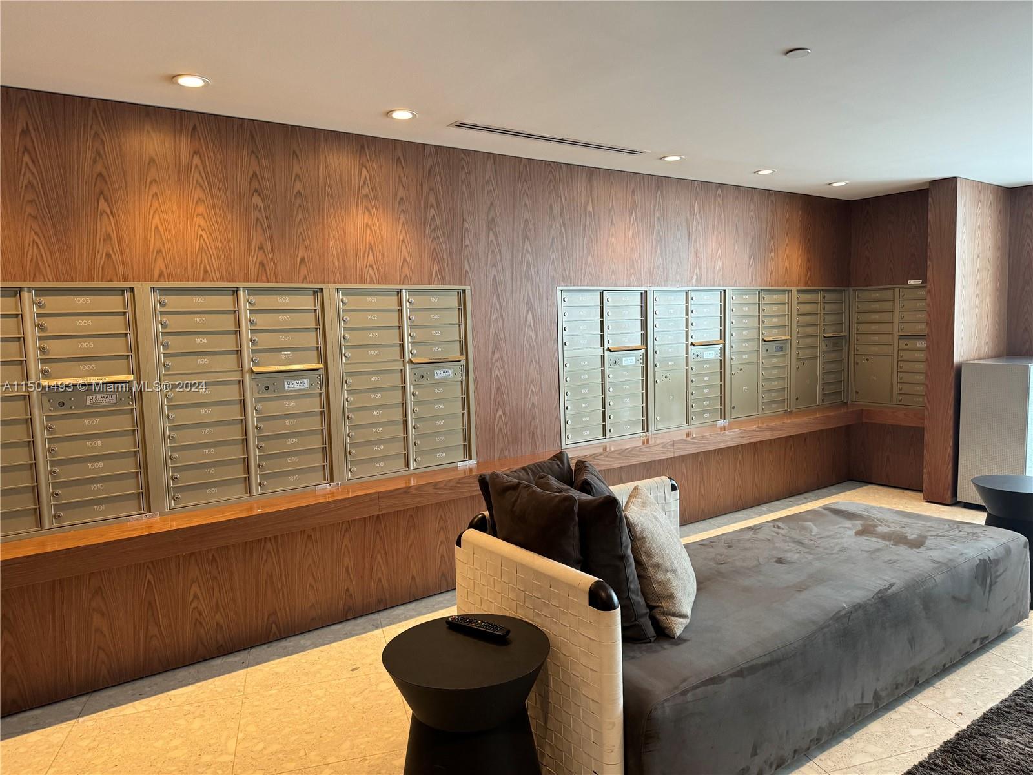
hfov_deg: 71.6
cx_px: 516
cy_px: 388
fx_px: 716
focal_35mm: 24
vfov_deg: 56.8
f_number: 1.78
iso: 200
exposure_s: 1/120
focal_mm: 6.86
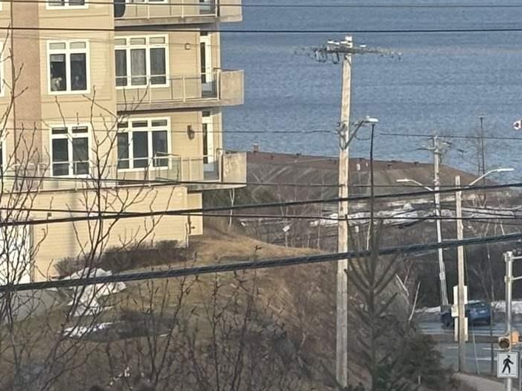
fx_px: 3407
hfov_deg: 8.8
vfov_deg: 6.6
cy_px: 151
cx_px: 357
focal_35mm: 226
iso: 32
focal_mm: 5.96
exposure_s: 1/1152
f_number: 1.6
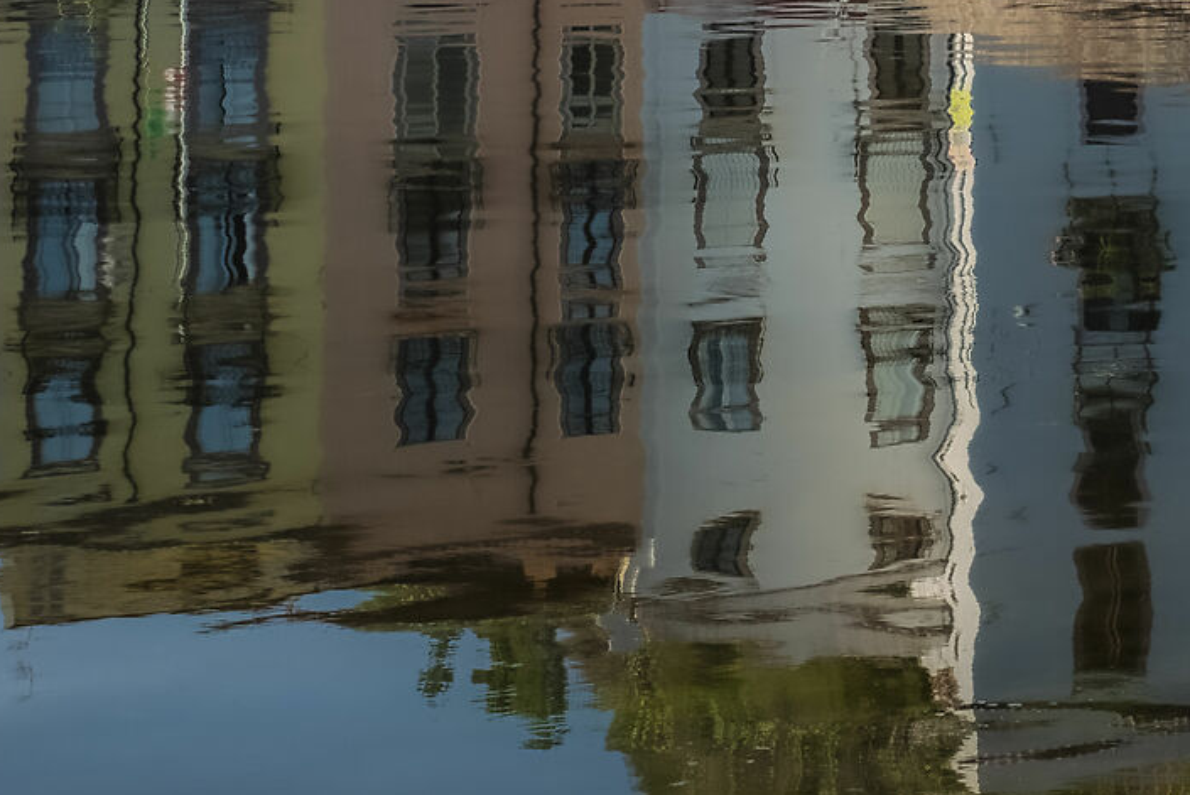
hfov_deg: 14.1
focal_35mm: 143
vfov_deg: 9.3
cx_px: 1273
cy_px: -464
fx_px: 4730
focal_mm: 42
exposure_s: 1/50
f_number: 16
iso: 100
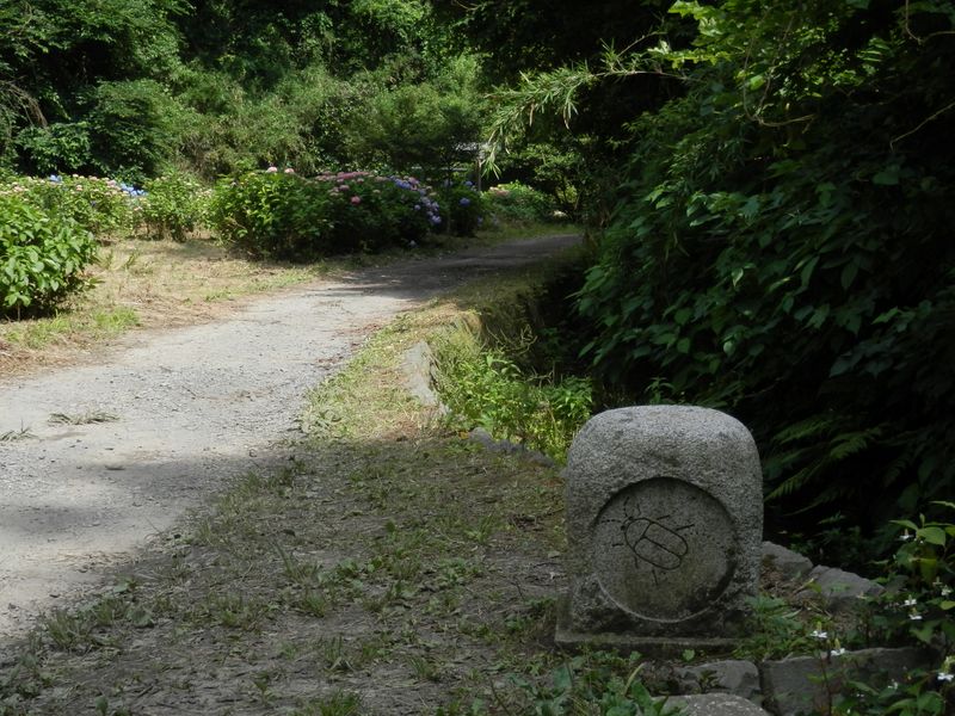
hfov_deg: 35.5
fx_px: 1490
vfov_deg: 27.0
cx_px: 478
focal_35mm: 54
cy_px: 358
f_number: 4.1
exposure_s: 1/320
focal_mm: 9.8
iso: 80
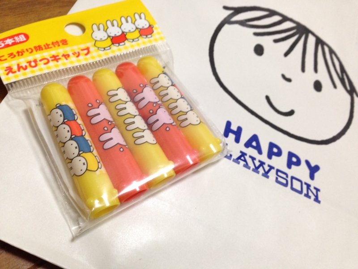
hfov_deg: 55.4
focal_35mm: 33
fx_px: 341
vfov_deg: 42.9
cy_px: 134
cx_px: 179
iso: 160
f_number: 2.4
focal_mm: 4.12
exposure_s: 1/20
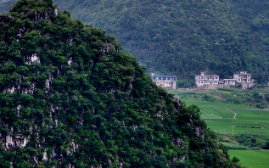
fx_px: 1517
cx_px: -75
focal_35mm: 207
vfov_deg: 6.3
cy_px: 121
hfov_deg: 9.9
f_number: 14
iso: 100
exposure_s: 1/40
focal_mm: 42
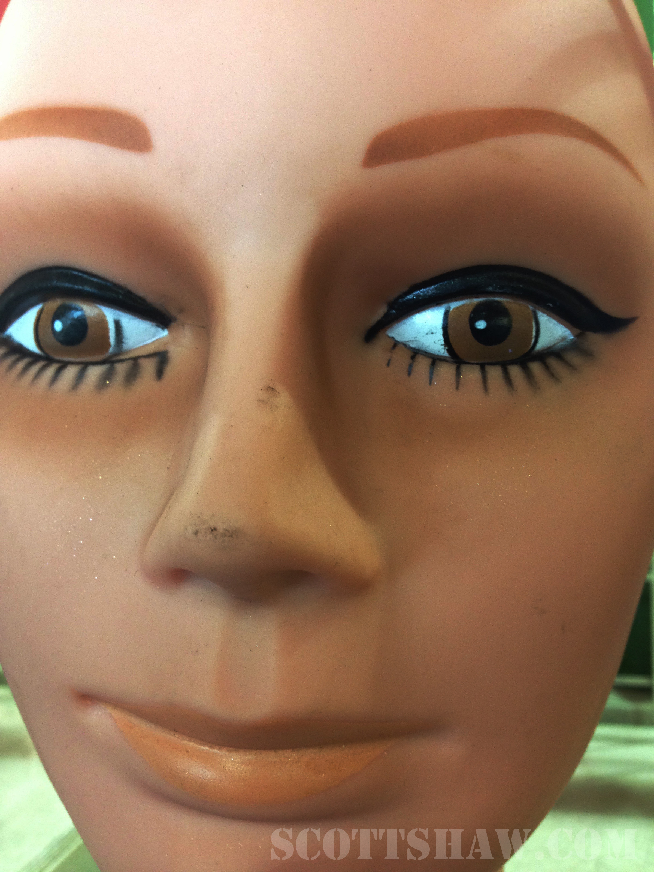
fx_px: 831
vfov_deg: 55.4
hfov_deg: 42.9
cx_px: 327
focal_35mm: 33
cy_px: 436
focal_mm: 4.12
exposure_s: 1/20
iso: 100
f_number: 2.4
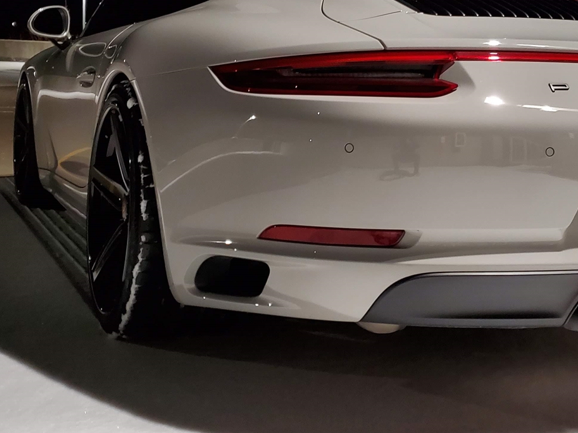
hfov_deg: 35.5
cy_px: 140
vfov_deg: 26.9
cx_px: 320
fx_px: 902
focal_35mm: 54
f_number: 1.5
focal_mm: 4.3
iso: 250
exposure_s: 1/39
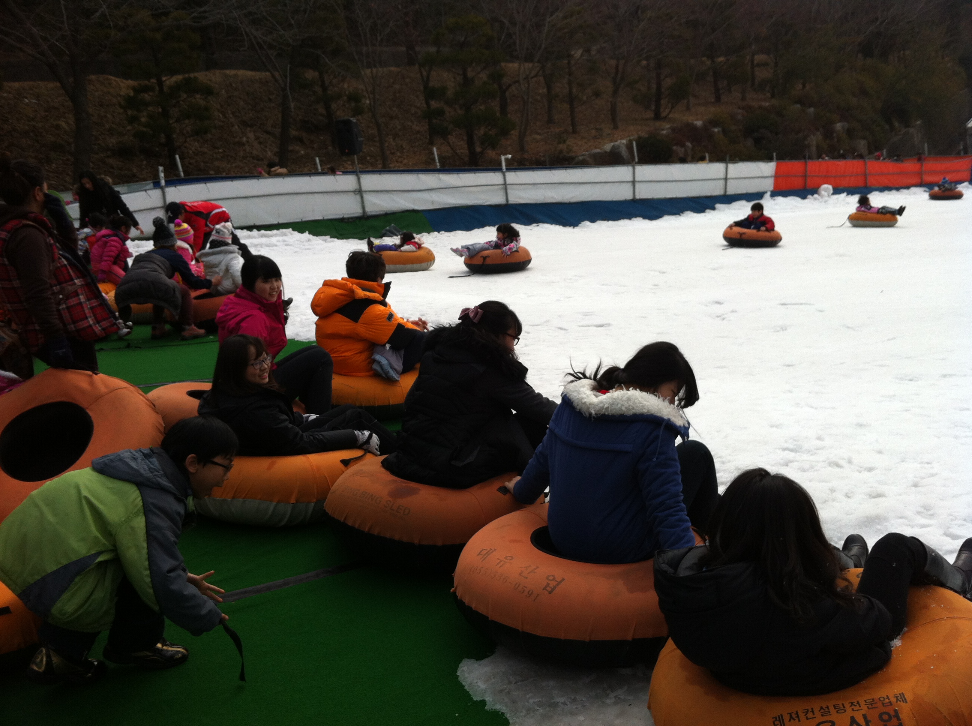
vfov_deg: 40.6
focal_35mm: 35
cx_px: 486
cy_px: 363
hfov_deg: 52.7
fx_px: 981
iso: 80
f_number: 2.8
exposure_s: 1/1508
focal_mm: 3.85
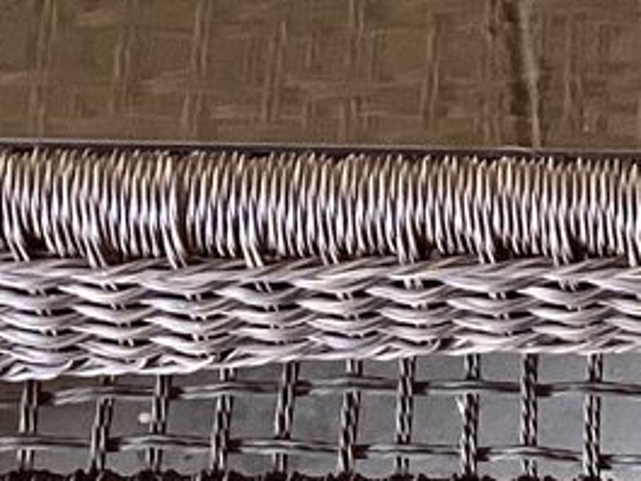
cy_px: 79
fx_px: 3279
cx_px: 787
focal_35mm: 177
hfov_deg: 10.9
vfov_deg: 8.4
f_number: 2.4
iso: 125
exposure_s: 1/60
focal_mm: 3.3
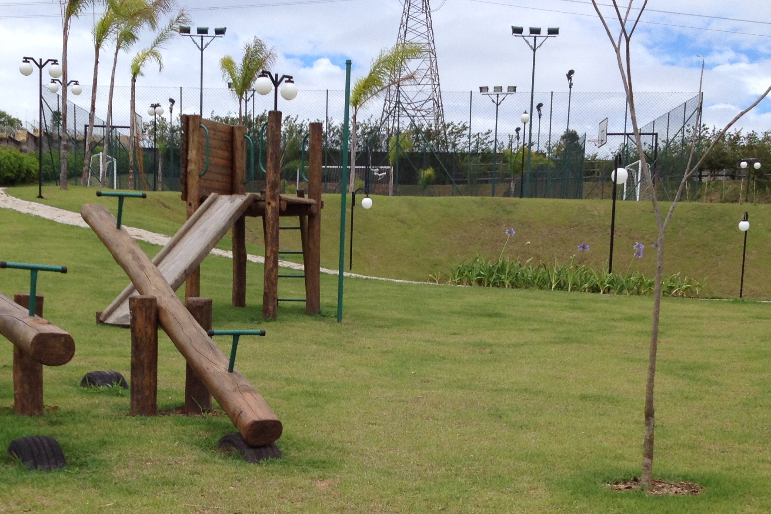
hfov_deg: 30.0
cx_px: 313
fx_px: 1435
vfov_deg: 19.9
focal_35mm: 67
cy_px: 467
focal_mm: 4.28
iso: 50
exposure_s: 1/2632
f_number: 2.4
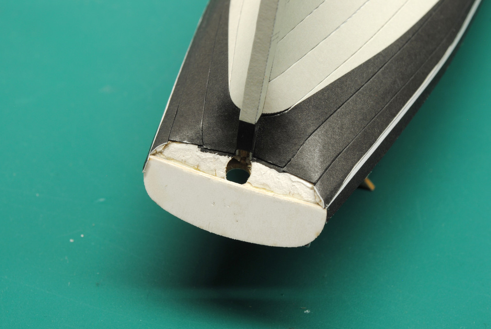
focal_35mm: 66
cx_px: 246
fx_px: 901
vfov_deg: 20.7
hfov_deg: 30.5
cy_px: 164
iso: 100
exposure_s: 1/2.5
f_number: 11
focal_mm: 44
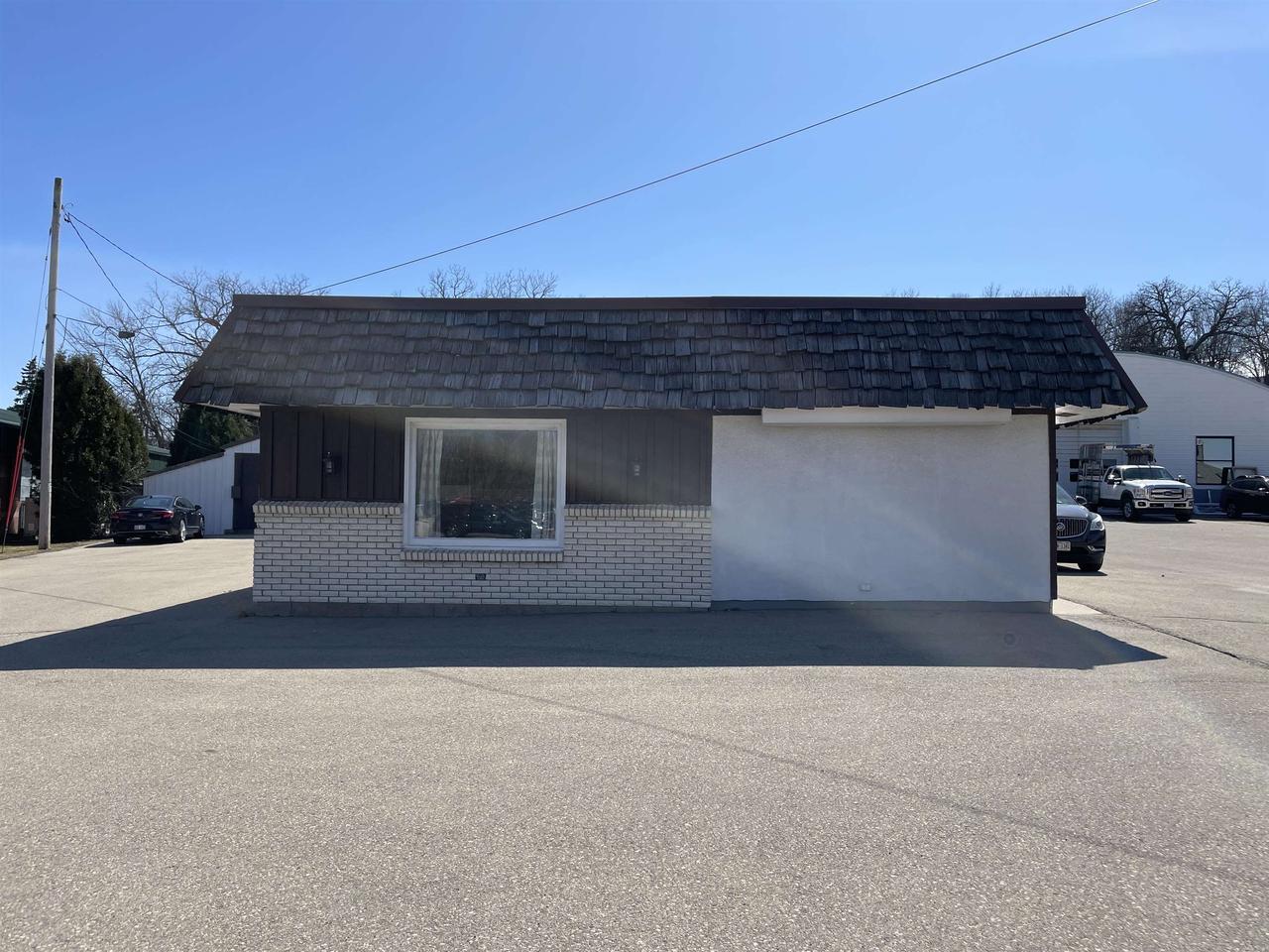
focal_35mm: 26
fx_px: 953
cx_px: 634
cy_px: 476
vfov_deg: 53.1
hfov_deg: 67.3
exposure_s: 1/4651
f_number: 1.6
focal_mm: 4.2
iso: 32
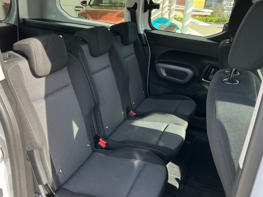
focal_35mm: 31
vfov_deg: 45.4
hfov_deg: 58.0
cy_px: 103
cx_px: 109
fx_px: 235
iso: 50
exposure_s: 1/369
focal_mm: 5.1
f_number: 1.6
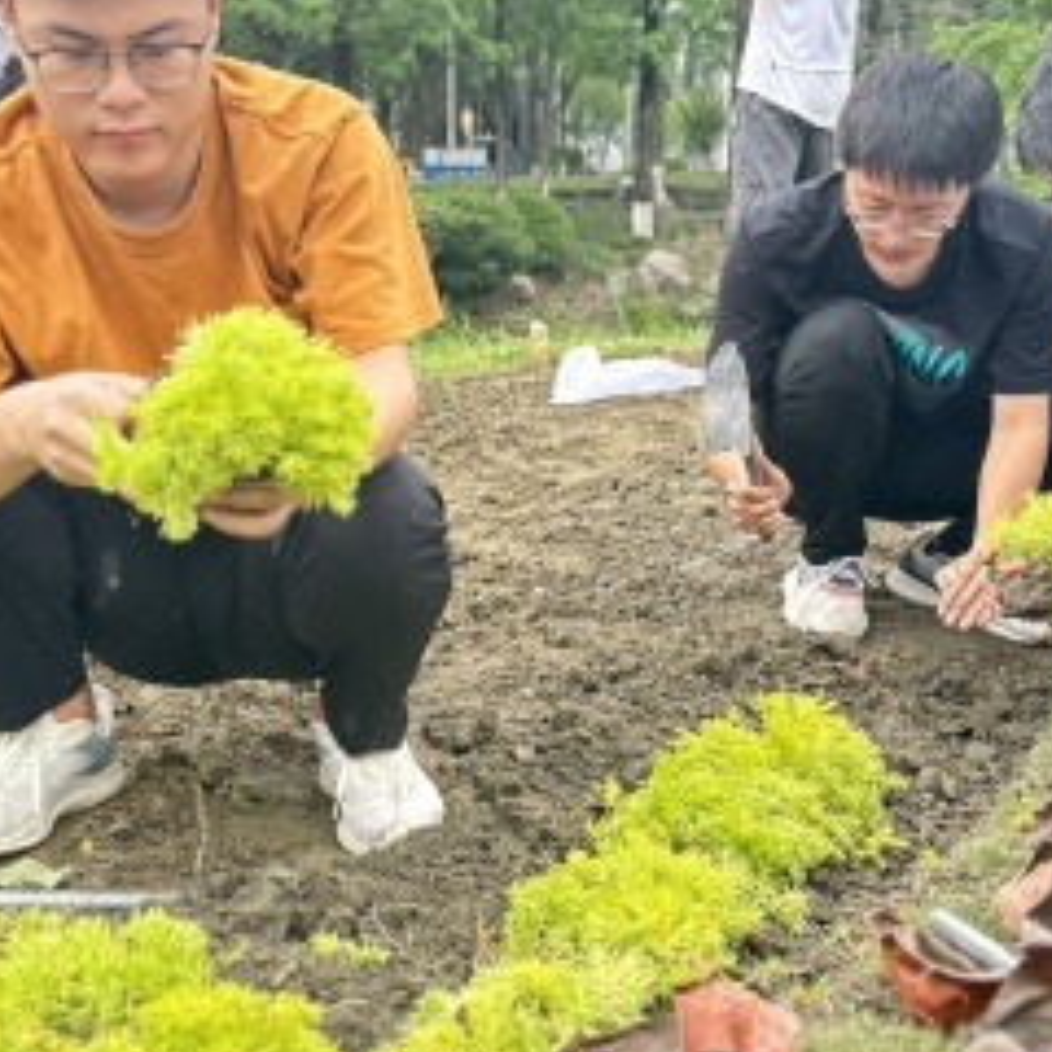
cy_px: 456
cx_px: 530
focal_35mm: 53
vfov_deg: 32.2
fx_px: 1822
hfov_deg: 32.2
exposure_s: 1/356
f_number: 1.78
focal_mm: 6.86
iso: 80
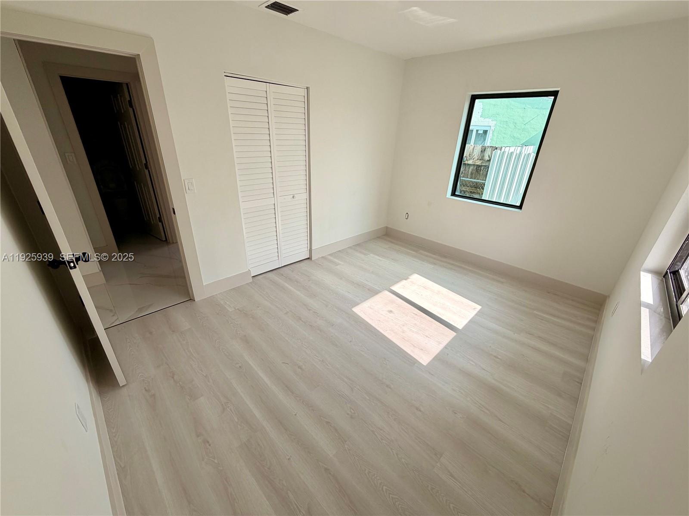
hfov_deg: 102.1
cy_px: 258
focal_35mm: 14
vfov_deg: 85.7
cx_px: 344
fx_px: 279
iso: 50
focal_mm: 2.22
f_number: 2.2
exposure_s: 1/269
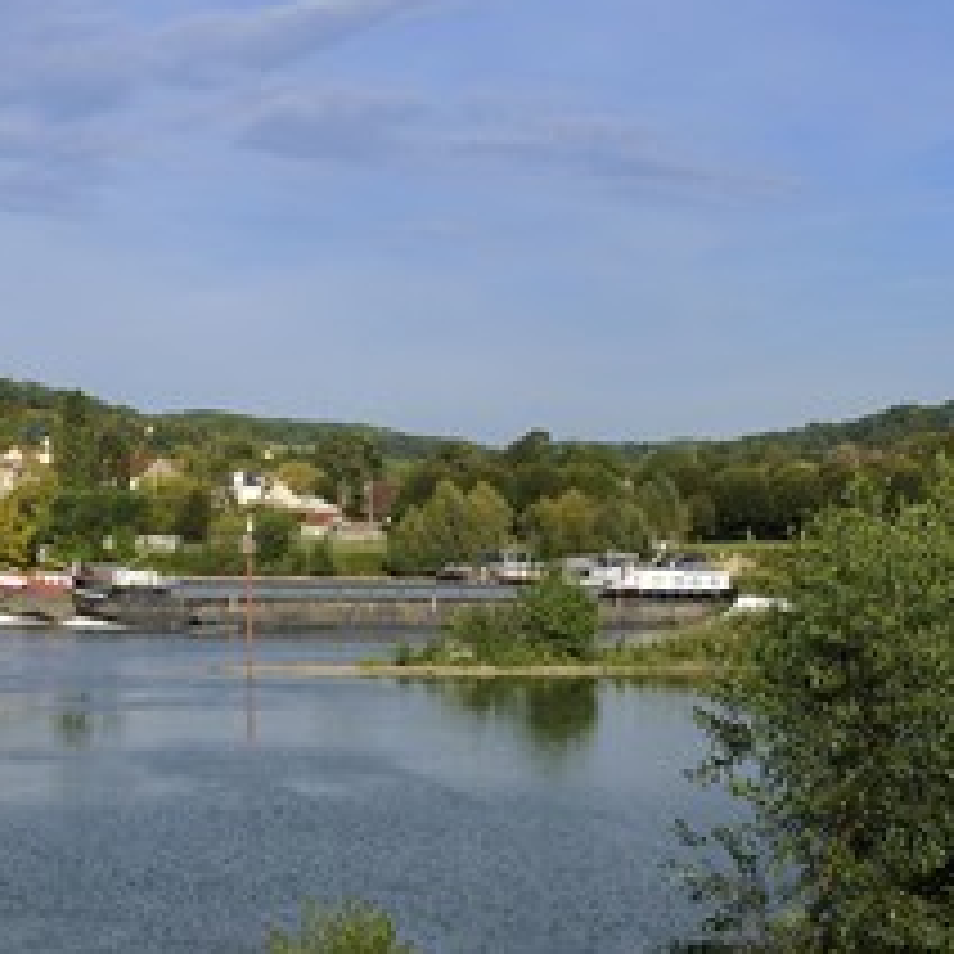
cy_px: 590
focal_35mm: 64
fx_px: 1996
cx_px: 54
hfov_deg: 25.8
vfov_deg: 26.8
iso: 200
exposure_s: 1/200
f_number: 11
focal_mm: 38
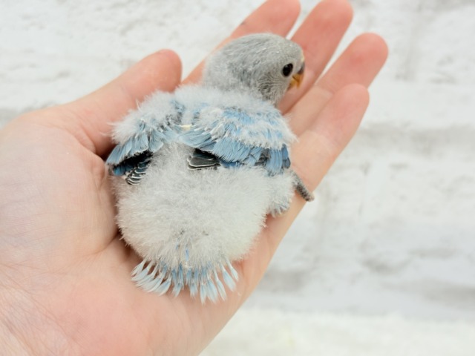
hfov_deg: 36.8
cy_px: 178
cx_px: 238
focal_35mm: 52
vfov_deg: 28.0
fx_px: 714
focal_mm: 5.96
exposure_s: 1/100
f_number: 1.6
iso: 80
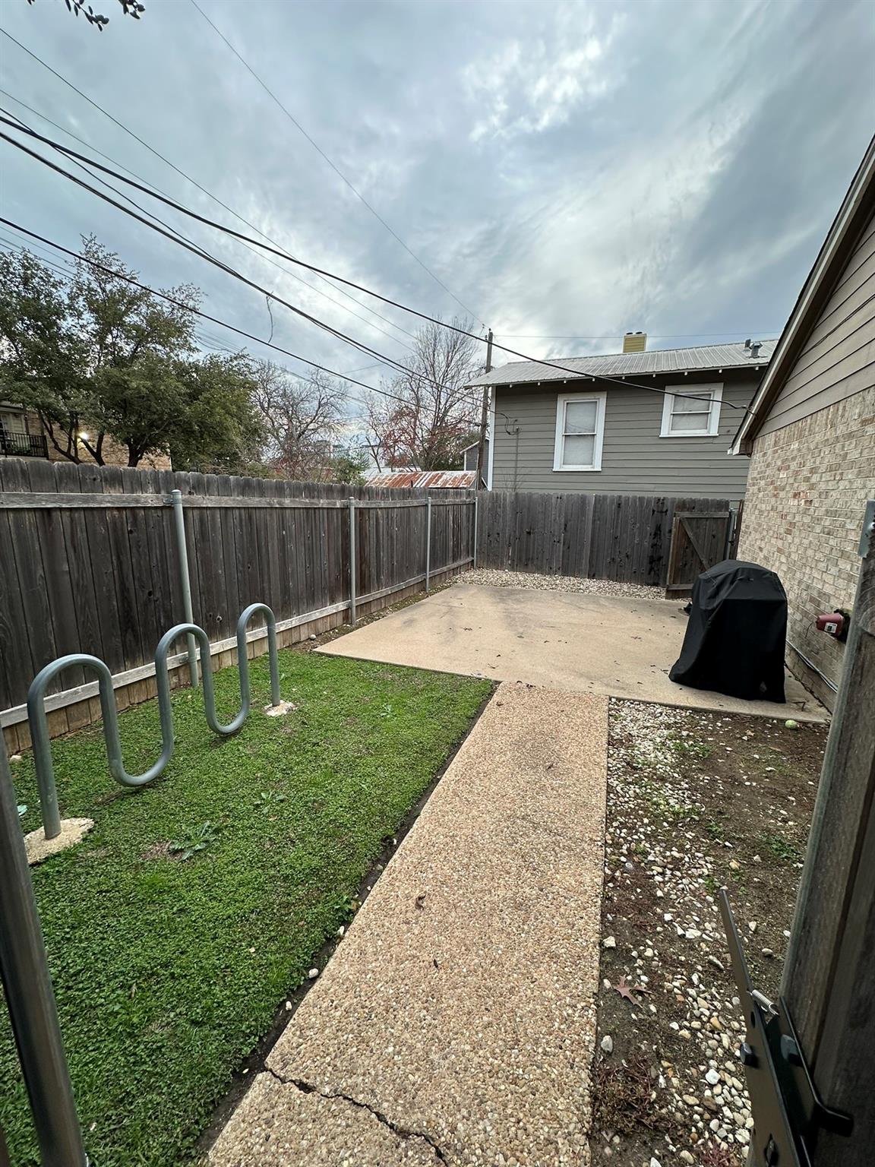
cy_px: 584
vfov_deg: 102.1
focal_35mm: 14
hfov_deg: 85.7
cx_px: 438
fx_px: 472
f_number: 2.2
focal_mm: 2.22
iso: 40
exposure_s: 1/130
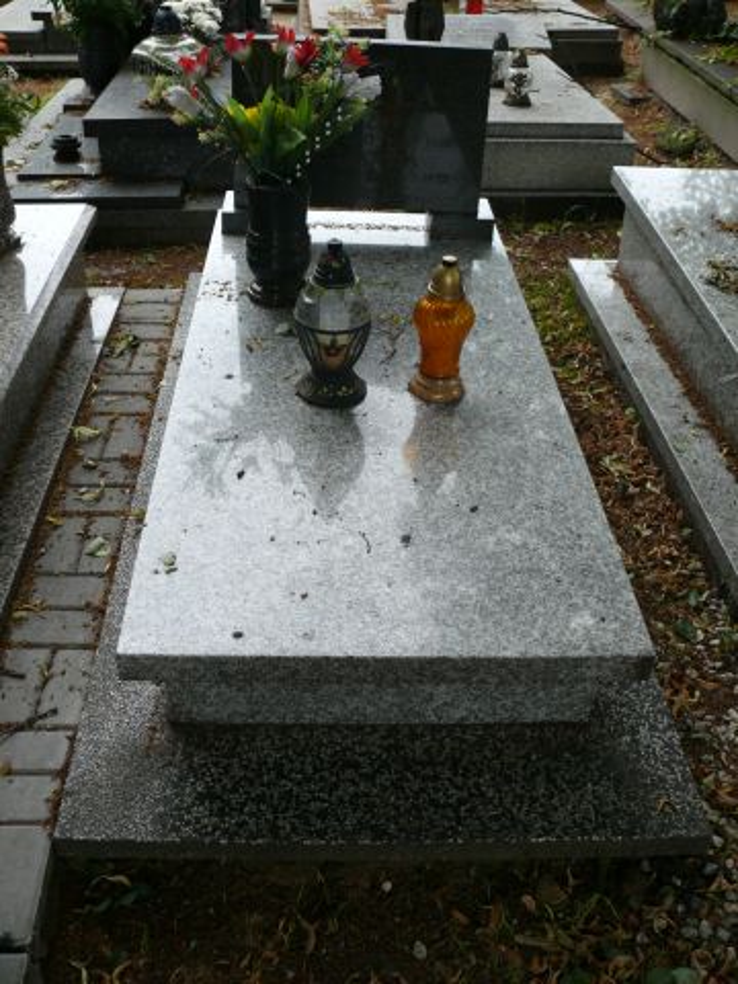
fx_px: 995
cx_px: 369
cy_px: 492
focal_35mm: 35
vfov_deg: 52.6
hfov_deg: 40.7
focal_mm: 7.4
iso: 100
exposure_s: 1/30
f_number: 2.8
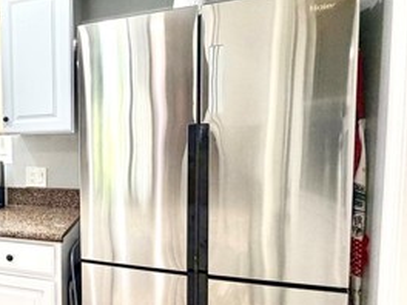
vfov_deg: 41.8
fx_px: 400
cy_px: 166
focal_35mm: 34
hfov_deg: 41.4
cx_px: -54
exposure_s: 1/120
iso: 160
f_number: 2.2
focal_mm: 2.22
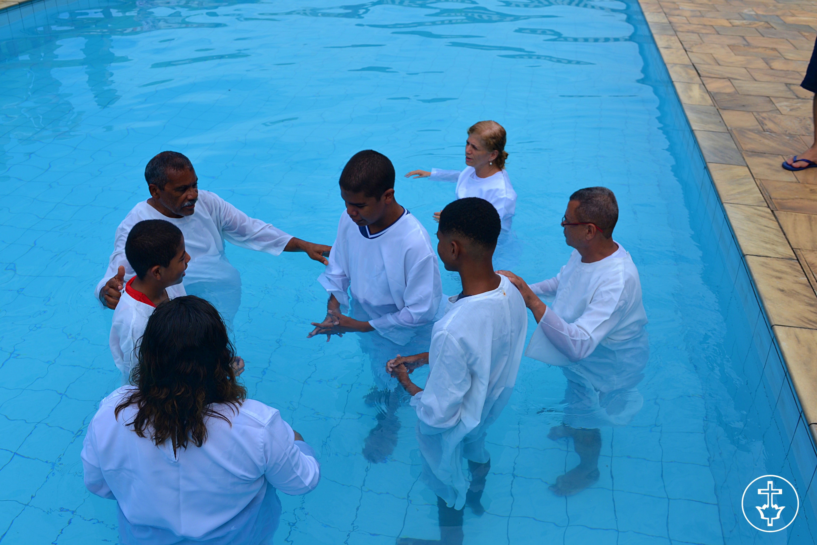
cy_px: 272
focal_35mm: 33
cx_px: 408
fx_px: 749
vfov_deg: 40.0
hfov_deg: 57.2
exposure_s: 1/320
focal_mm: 22
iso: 100
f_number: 9
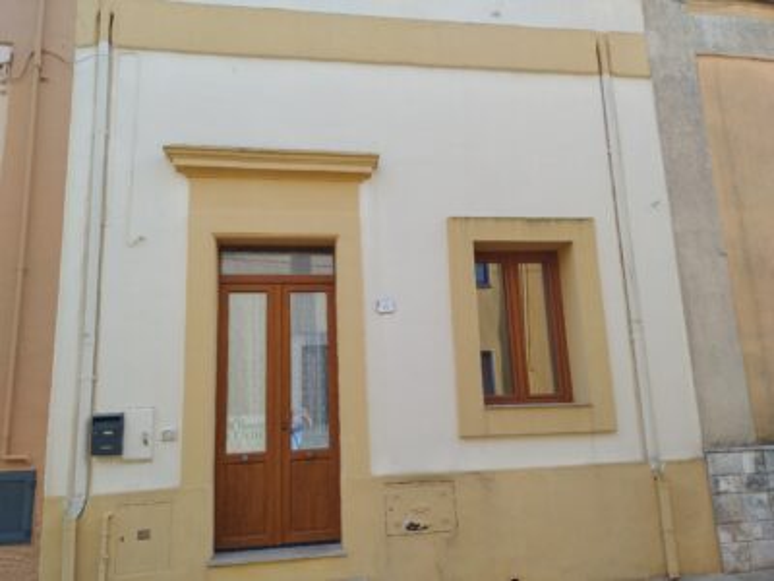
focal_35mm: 25
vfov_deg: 54.9
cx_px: 387
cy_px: 290
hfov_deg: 69.4
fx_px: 559
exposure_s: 1/221
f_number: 1.7
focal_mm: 4.71
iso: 100
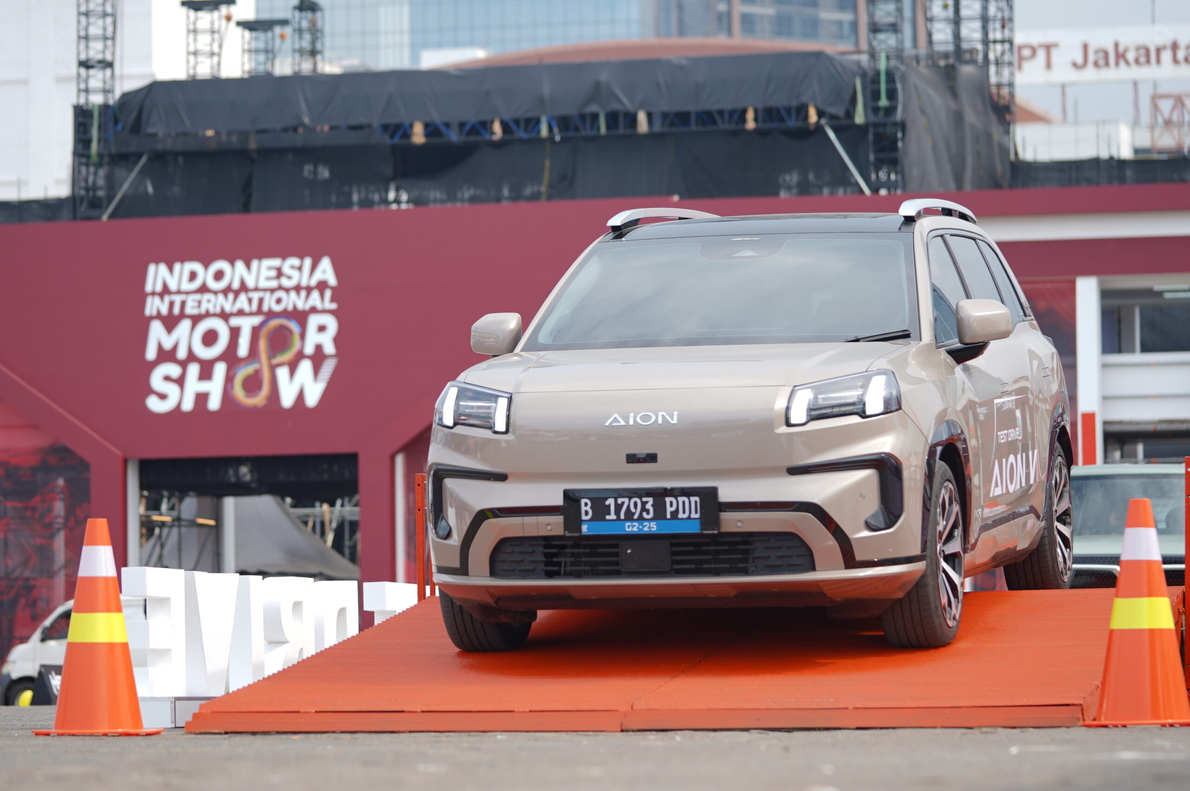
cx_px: 595
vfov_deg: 10.1
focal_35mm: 135
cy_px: 396
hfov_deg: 15.2
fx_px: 4458
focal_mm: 90
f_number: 2.8
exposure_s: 1/320
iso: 50
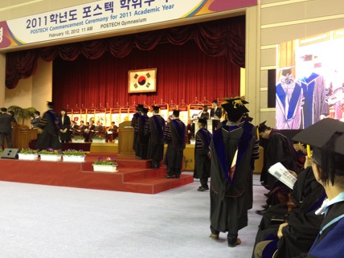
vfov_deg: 39.7
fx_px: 358
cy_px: 129
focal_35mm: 36
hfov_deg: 51.4
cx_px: 169
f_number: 2.4
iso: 125
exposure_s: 1/20
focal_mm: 4.28
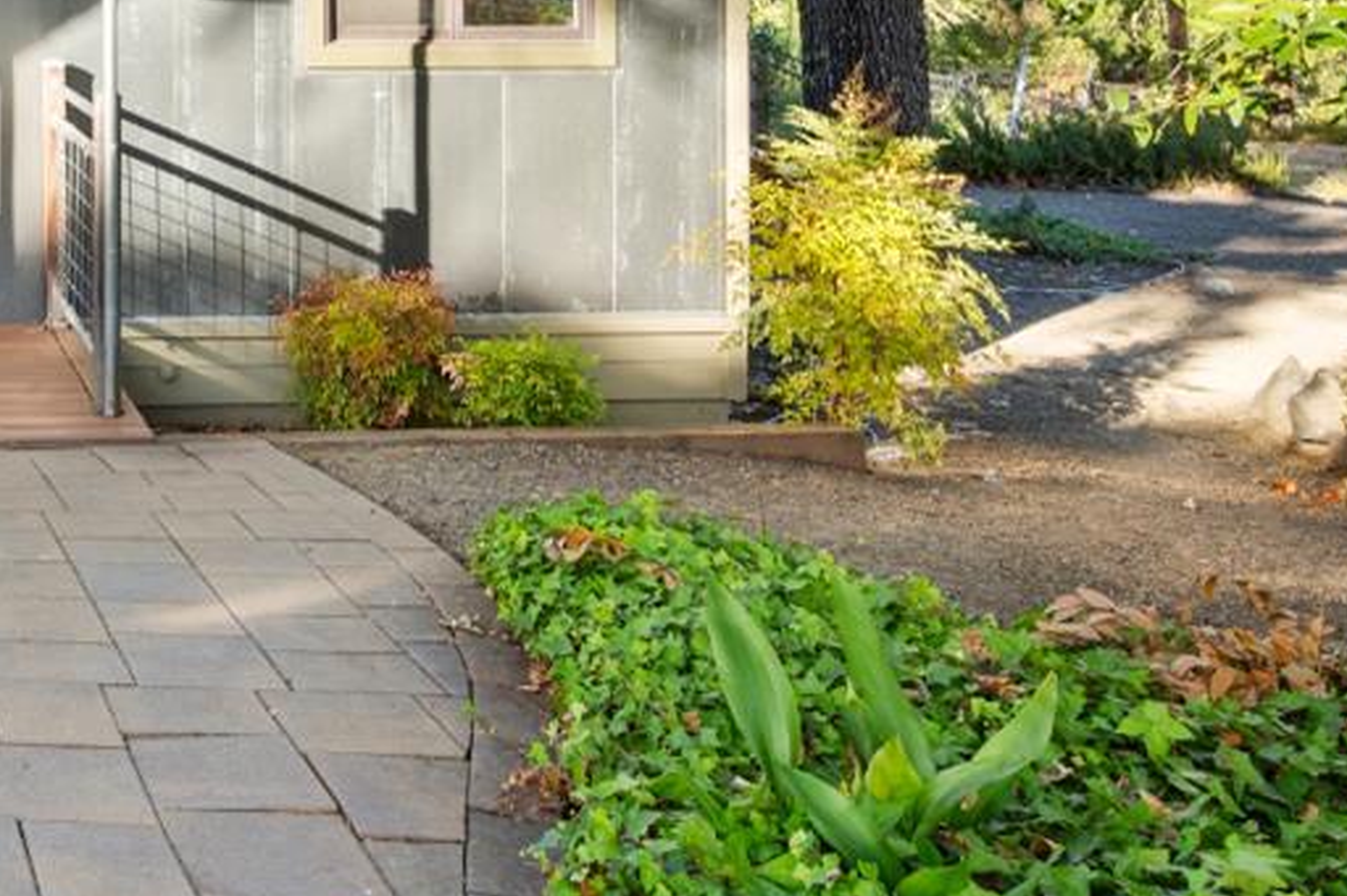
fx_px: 1534
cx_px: -139
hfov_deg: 38.9
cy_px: -118
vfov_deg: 29.1
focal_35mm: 41
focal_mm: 14
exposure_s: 1/20
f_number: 8
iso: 100
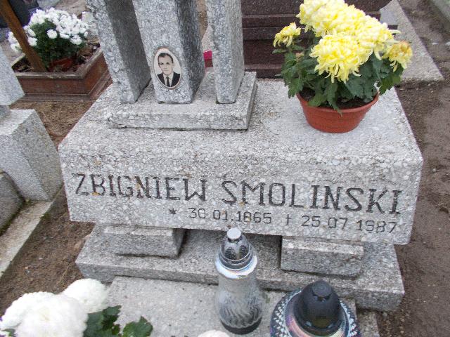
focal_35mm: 26
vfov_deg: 53.1
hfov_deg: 67.3
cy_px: 168
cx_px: 225
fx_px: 338
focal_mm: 4.6
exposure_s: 1/25
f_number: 3.2
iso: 160
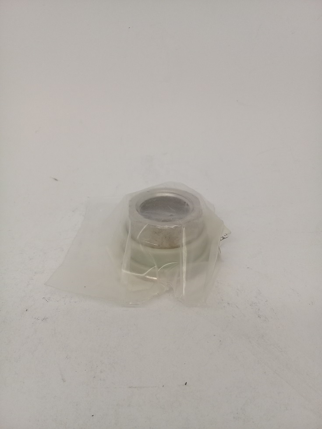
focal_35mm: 31
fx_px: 384
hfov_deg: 45.4
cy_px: 214
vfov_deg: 58.4
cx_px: 161
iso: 64
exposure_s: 1/100
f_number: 2.2
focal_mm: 3.3
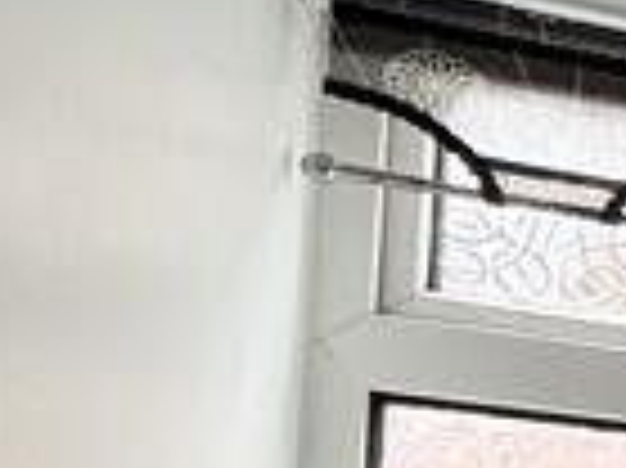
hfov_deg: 9.9
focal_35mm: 103
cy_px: 806
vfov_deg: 13.1
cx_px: 2135
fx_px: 1861
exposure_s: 1/99
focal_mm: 2.22
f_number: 2.2
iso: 100
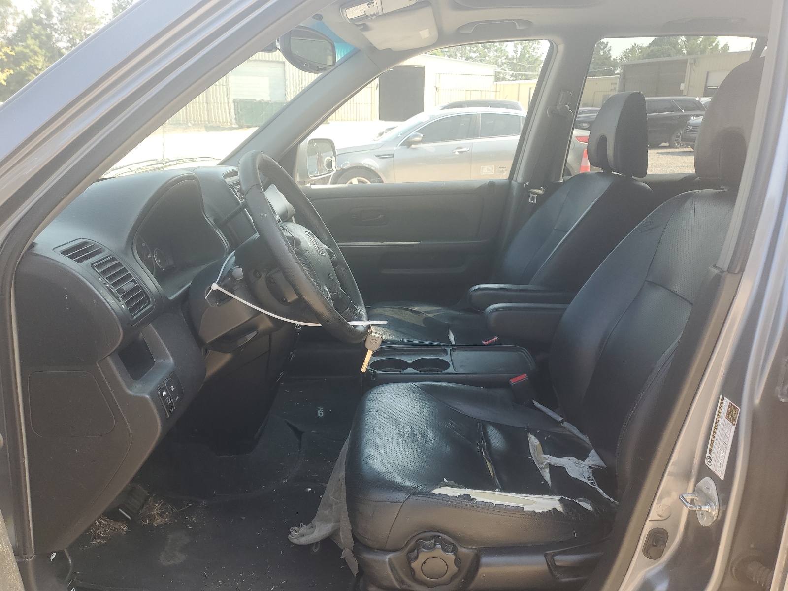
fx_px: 592
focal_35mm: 26
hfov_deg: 67.3
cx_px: 394
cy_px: 296
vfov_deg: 53.1
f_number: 1.5
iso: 50
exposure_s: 1/323
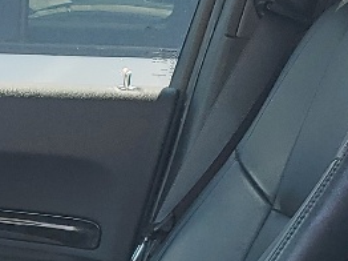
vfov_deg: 9.0
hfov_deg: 12.1
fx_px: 1597
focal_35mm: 159
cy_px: 427
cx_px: -101
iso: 50
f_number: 1.5
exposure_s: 1/286
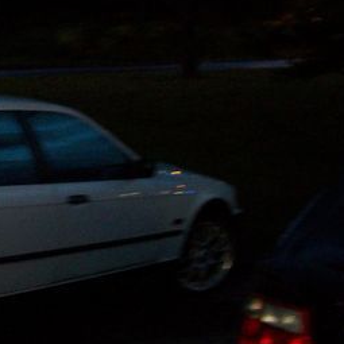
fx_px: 899
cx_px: -71
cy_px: 206
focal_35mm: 80
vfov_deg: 21.6
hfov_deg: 20.2
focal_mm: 6
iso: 200
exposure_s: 1/8
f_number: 2.7
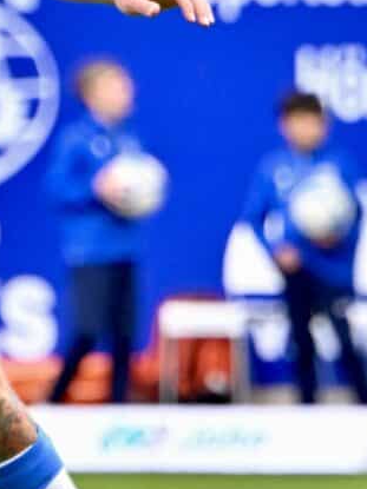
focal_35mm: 1756
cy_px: 167
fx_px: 24836
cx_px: 405
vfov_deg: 1.1
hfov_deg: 0.8
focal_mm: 370
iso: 2200
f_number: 5.6
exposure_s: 1/1600
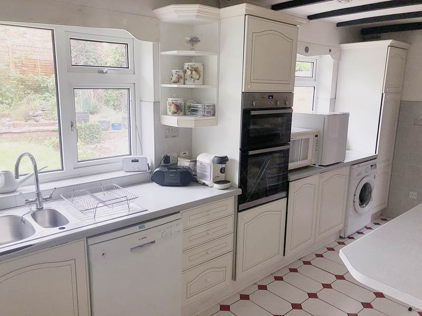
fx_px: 341
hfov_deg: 63.4
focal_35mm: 28
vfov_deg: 49.7
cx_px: 211
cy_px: 158
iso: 20
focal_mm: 3.99
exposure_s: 1/189
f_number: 1.8
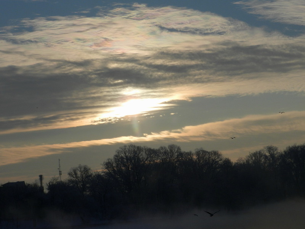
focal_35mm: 84
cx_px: 152
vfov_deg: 17.6
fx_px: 740
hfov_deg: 23.3
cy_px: 114
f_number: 8
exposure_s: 1/1500
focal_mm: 14.9
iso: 160
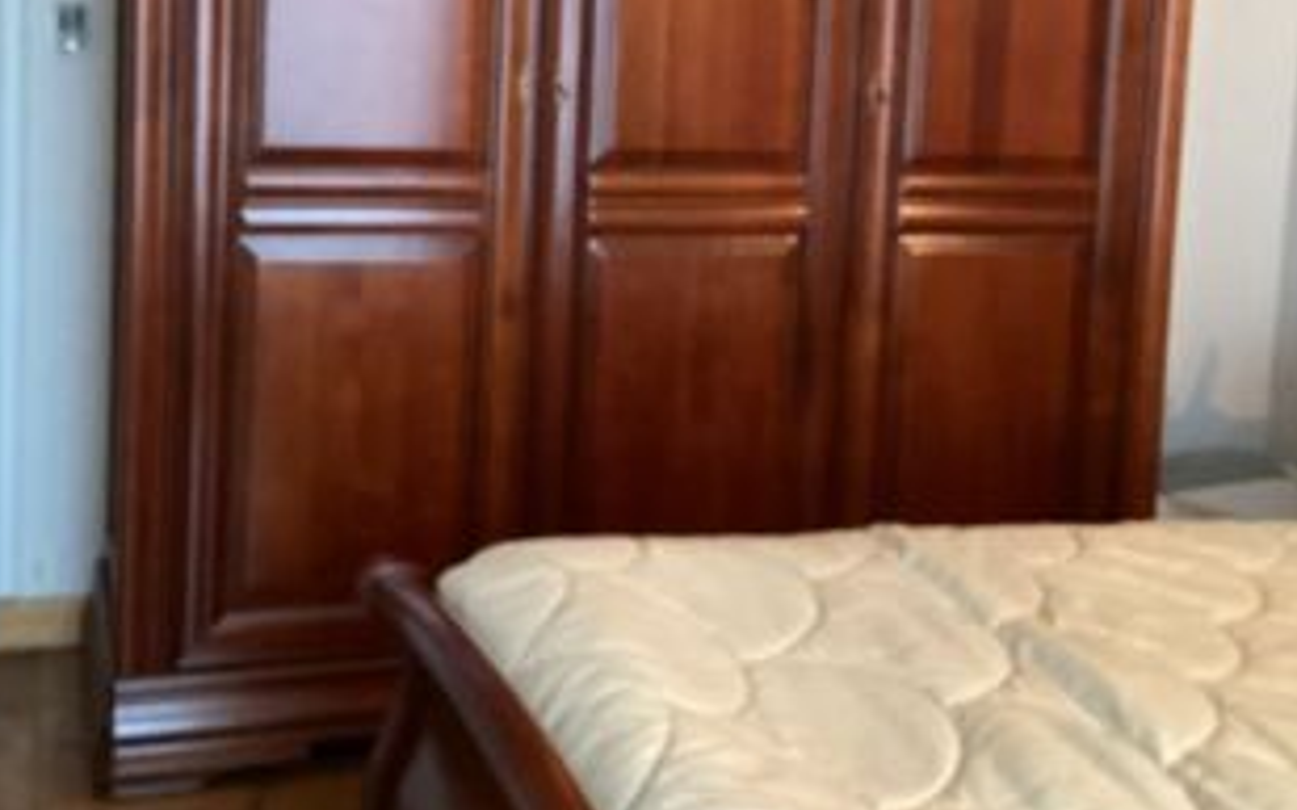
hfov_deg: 39.6
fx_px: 1802
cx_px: 630
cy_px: 138
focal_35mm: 51
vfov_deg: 24.8
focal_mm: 3.3
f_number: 2.4
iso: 500
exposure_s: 1/25
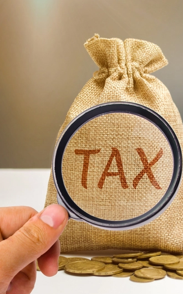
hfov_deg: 12.6
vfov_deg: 20.4
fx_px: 815
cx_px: 194
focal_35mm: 102
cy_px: 147
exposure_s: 1/160
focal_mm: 44
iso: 100
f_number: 5.3
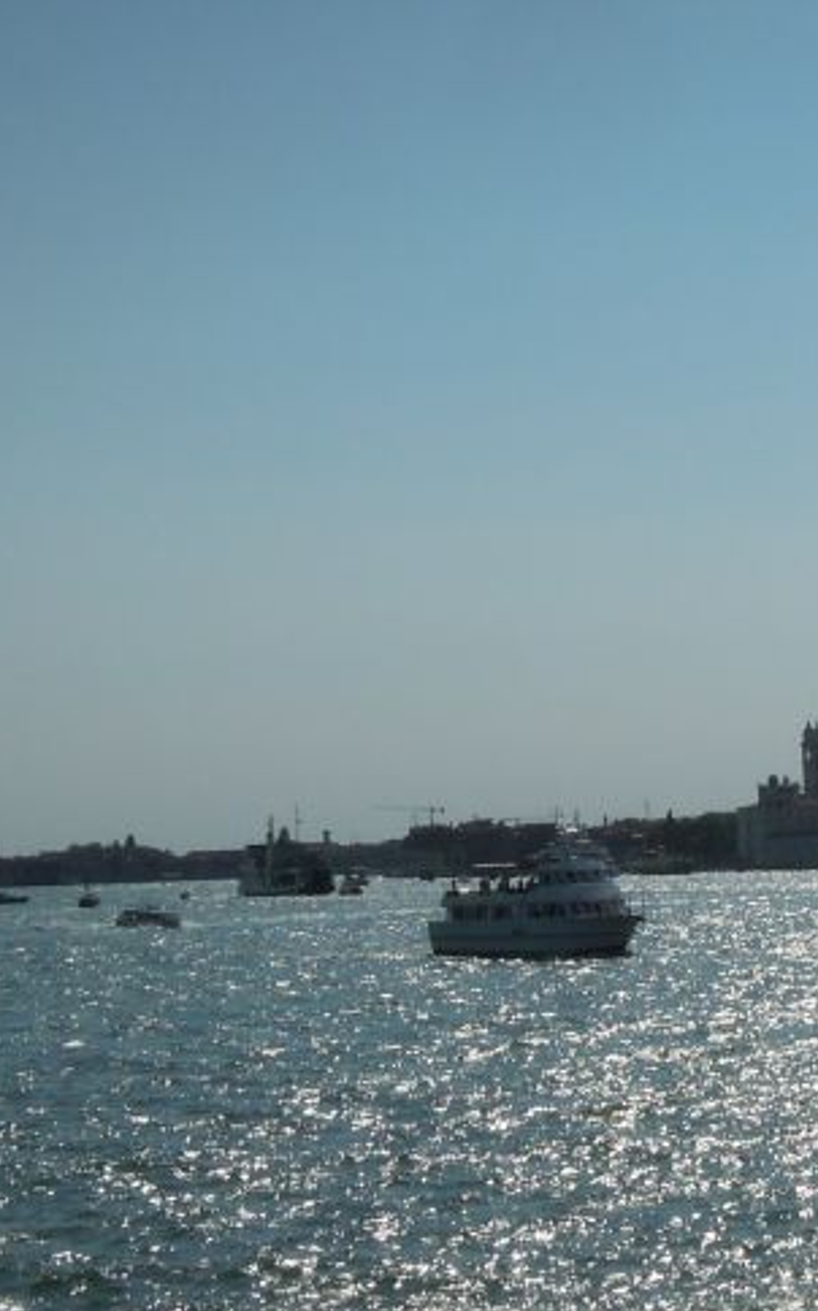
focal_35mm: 101
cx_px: 750
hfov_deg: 12.8
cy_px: 926
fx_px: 3607
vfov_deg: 20.5
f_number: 8
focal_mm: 8.1
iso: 160
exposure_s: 1/2000
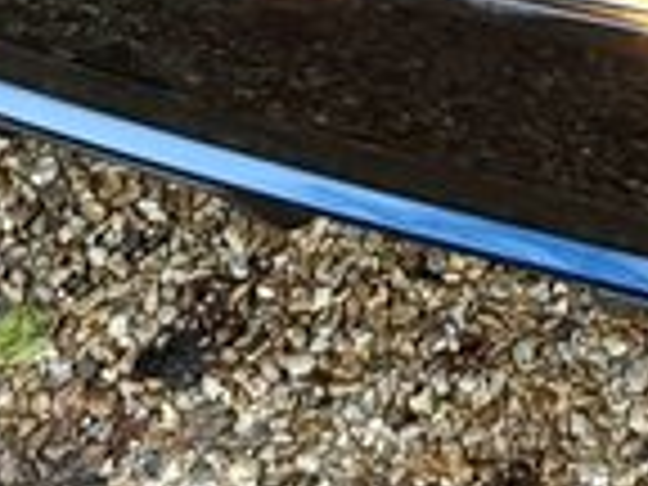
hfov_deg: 14.3
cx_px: 806
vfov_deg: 10.2
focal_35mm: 133
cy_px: -522
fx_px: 2490
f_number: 1.78
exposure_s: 1/43
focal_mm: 6.76
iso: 800
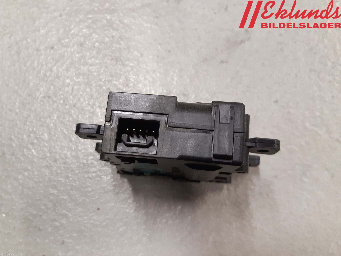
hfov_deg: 67.3
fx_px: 256
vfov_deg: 53.1
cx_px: 170
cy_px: 128
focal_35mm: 26
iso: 200
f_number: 1.7
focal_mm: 3.93
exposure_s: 1/50
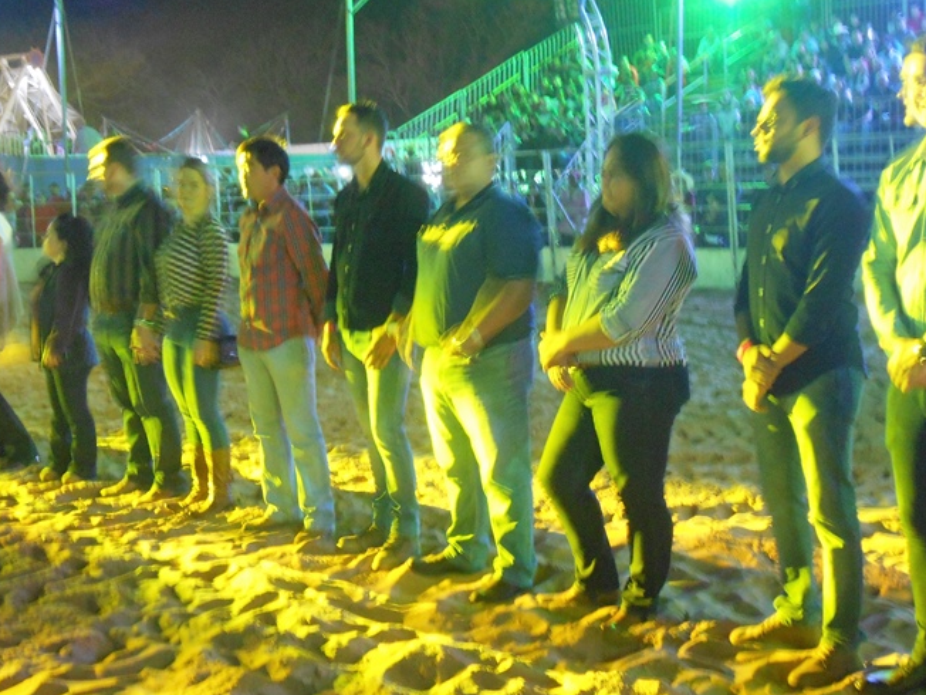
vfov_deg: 27.0
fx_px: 1445
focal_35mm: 54
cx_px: 481
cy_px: 341
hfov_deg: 35.5
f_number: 4.5
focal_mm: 7.8
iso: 400
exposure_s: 1/1.6
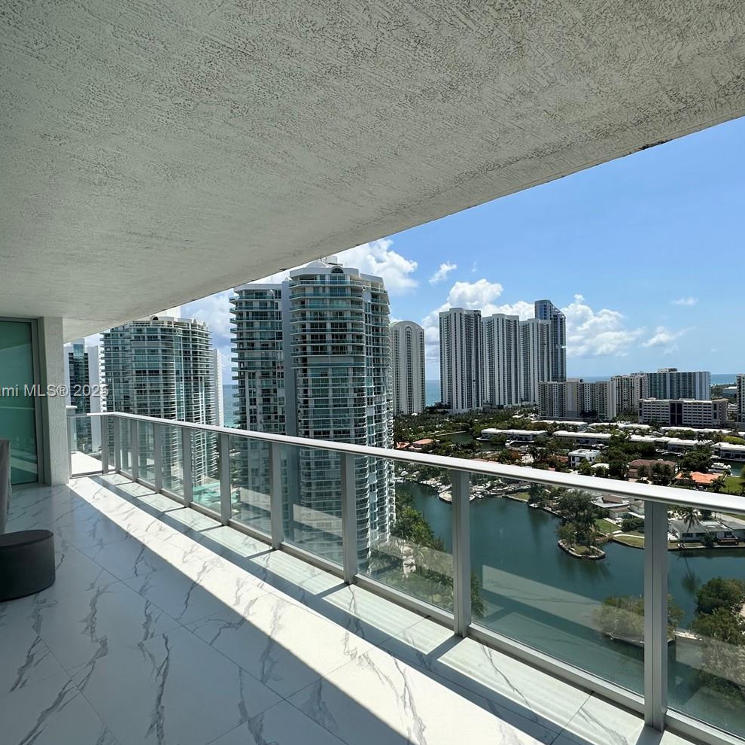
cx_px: 470
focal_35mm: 20
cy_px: 392
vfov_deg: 74.8
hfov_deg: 73.4
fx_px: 487
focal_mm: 2.22
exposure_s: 1/3401
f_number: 2.2
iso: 50
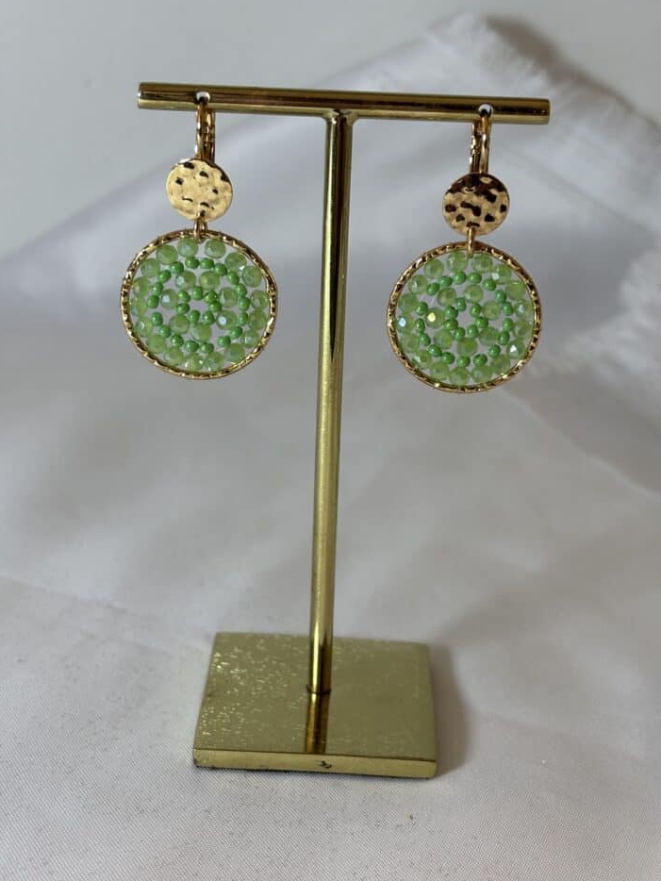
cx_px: 337
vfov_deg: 33.8
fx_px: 1451
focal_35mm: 57
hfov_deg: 25.7
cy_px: 442
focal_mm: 5.96
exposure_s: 1/101
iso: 25
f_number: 1.6
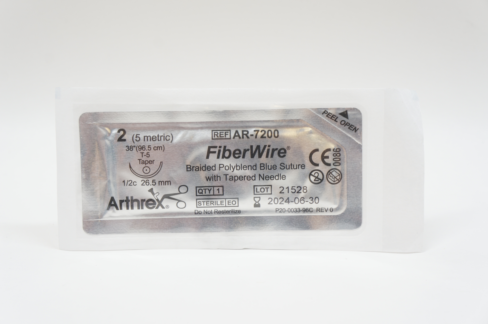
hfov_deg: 36.9
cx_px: 244
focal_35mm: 54
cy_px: 162
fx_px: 731
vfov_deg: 25.0
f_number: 7.1
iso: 400
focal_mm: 36
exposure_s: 1/40
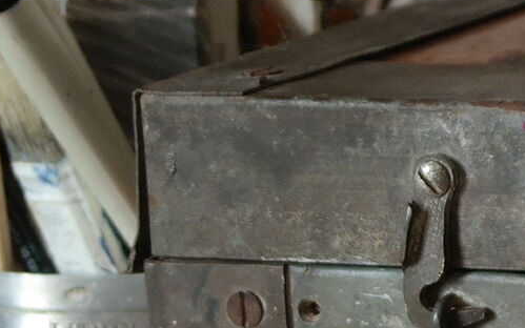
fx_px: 3477
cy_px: 237
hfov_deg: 7.9
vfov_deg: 5.4
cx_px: 1296
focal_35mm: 243
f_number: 4
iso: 200
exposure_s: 1/50
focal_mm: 26
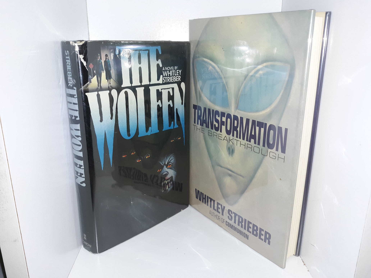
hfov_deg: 63.4
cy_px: 139
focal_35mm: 28
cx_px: 186
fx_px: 300
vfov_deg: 49.7
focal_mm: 3.7
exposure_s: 1/120
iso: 80
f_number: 1.7
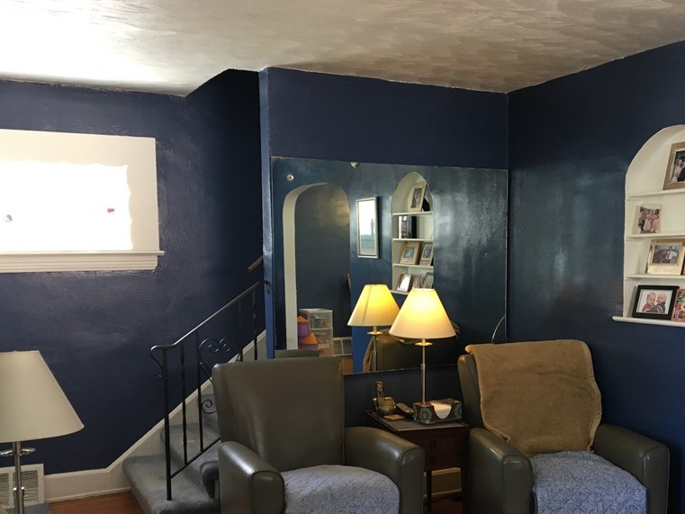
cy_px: 318
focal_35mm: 39
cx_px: 397
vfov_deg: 36.6
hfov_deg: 47.7
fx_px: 772
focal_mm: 4.15
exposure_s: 1/30
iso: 80
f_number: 2.2
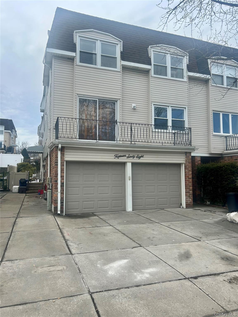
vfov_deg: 67.3
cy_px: 158
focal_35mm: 26
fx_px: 238
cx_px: 119
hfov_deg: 53.1
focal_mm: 5.7
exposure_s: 1/2513
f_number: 1.5
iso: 50
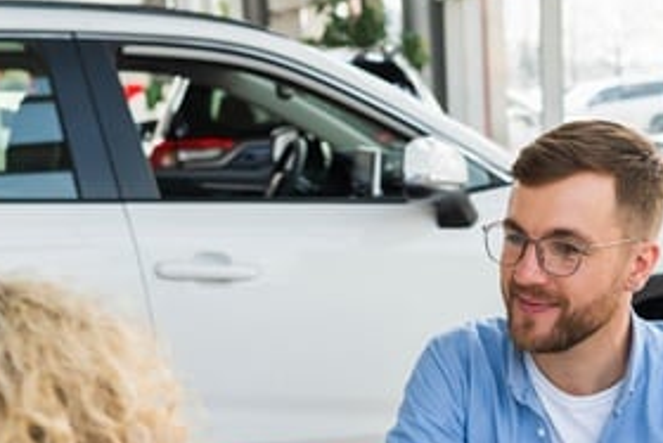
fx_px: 1382
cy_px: 445
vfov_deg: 17.8
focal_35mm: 75
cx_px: 488
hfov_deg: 26.7
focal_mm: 35
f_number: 3.5
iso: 400
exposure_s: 1/800
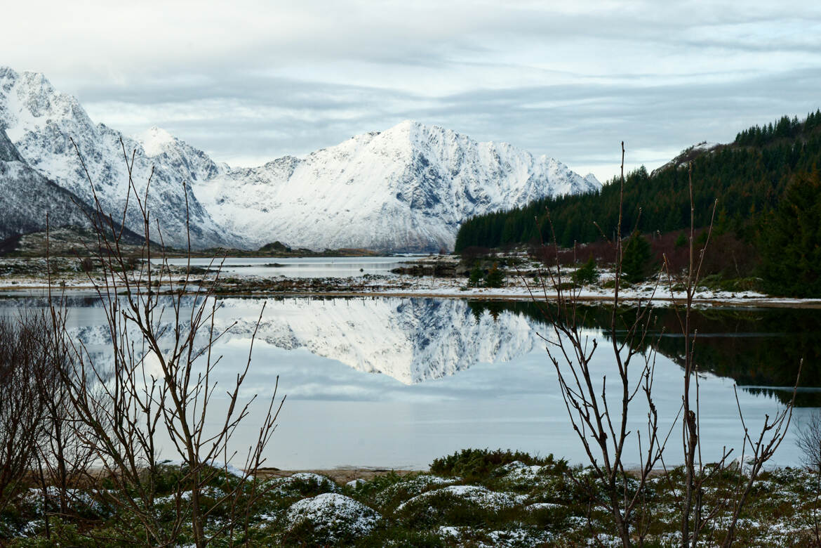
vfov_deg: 18.7
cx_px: 410
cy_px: 274
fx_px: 1665
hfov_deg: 27.7
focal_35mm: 73
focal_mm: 73
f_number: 14
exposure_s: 1/160
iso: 800
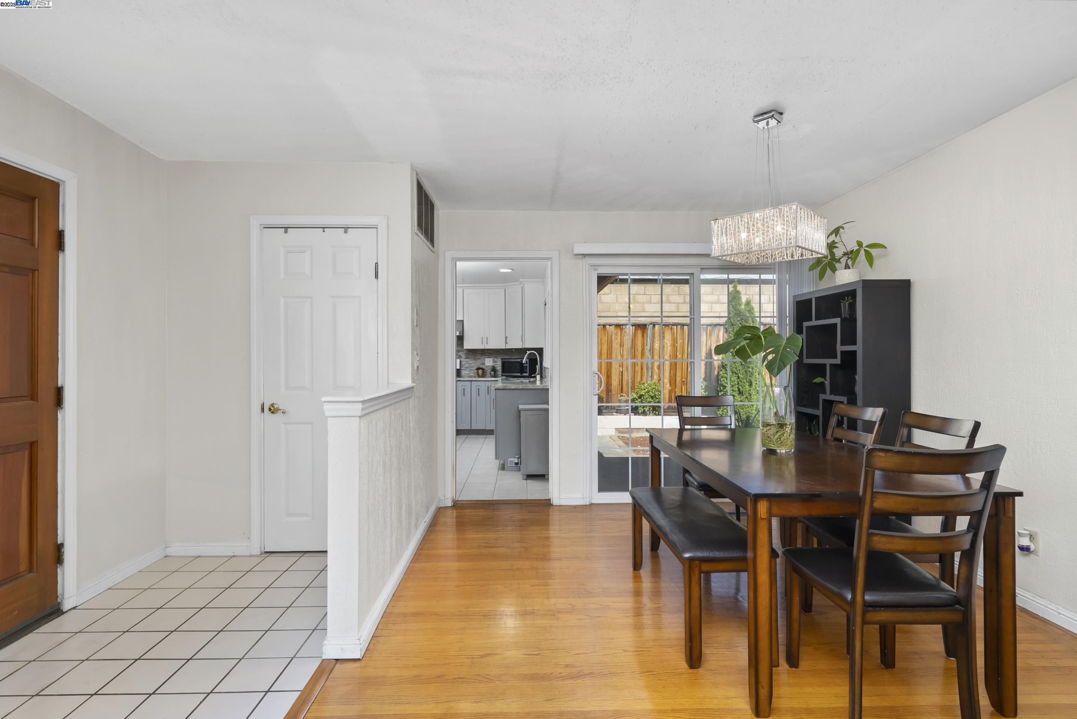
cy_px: 360
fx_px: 479
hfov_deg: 96.7
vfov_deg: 73.8
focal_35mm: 16
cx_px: 538
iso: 400
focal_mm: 16
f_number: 9
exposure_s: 1/200
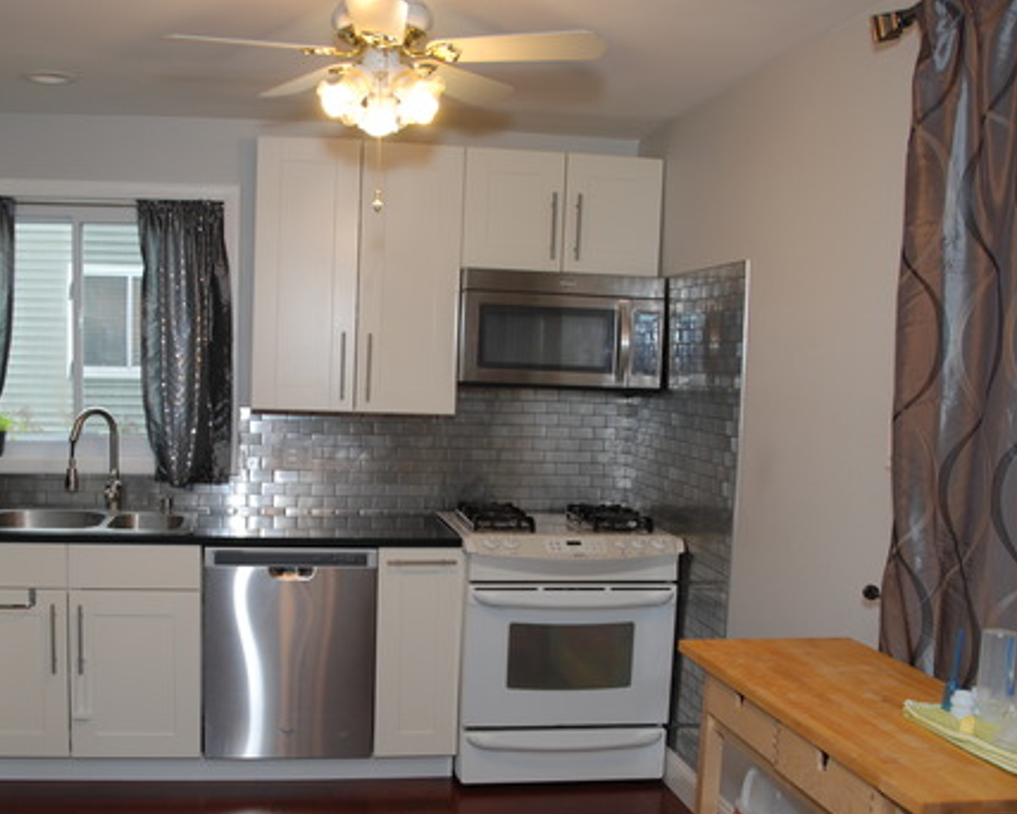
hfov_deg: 47.4
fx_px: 1144
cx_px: 369
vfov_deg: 39.0
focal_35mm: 38
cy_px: 481
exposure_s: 1/60
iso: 160
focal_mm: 18
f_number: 4.5
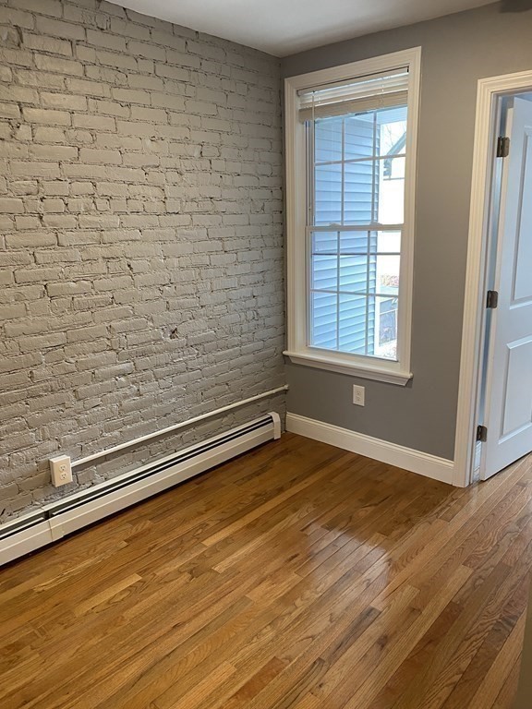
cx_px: 266
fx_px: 533
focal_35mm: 26
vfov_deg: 67.3
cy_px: 354
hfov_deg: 53.1
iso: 160
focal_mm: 4.25
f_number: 1.8
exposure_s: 1/60
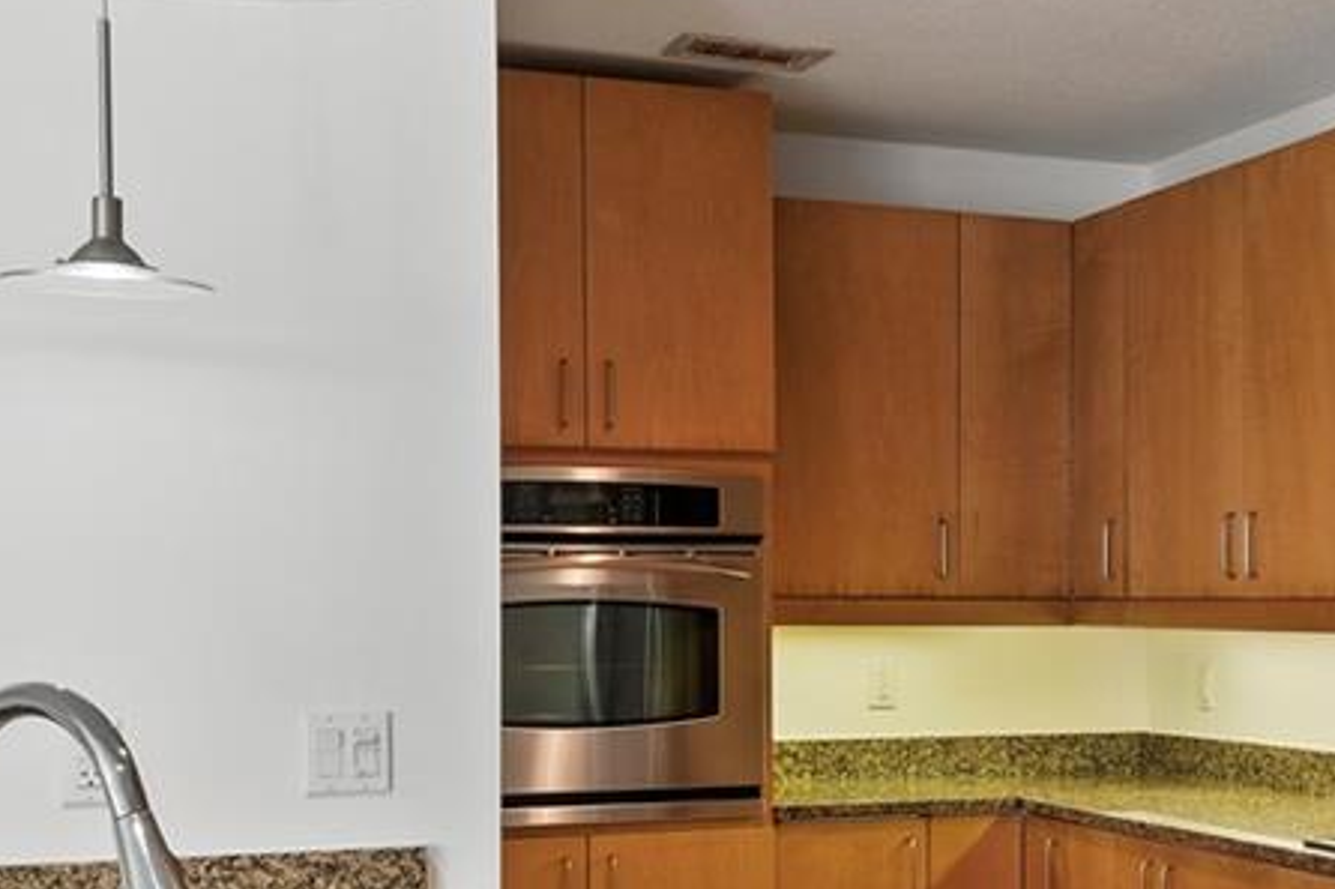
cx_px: 1122
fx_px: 2261
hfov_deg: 31.8
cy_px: 503
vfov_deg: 22.2
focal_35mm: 61
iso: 320
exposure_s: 1/1.67
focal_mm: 11
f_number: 7.1
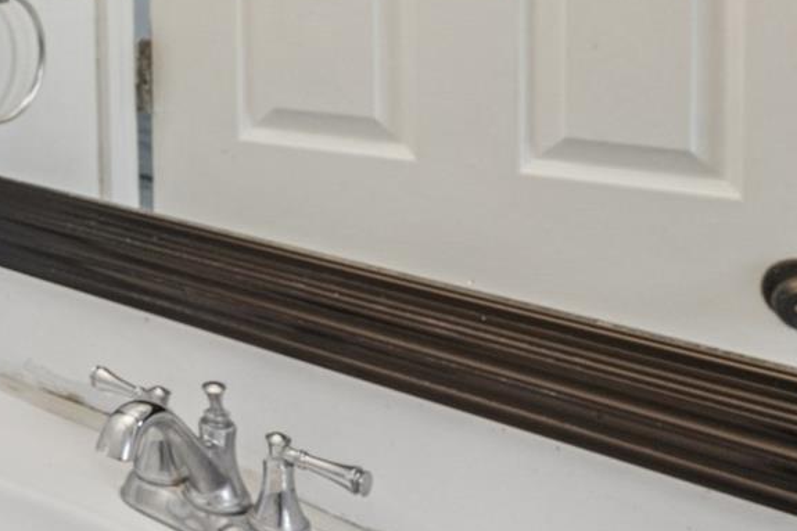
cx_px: -301
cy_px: -138
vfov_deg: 21.2
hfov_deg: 27.1
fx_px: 1301
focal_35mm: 59
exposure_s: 1/60
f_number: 8
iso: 400
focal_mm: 16.5
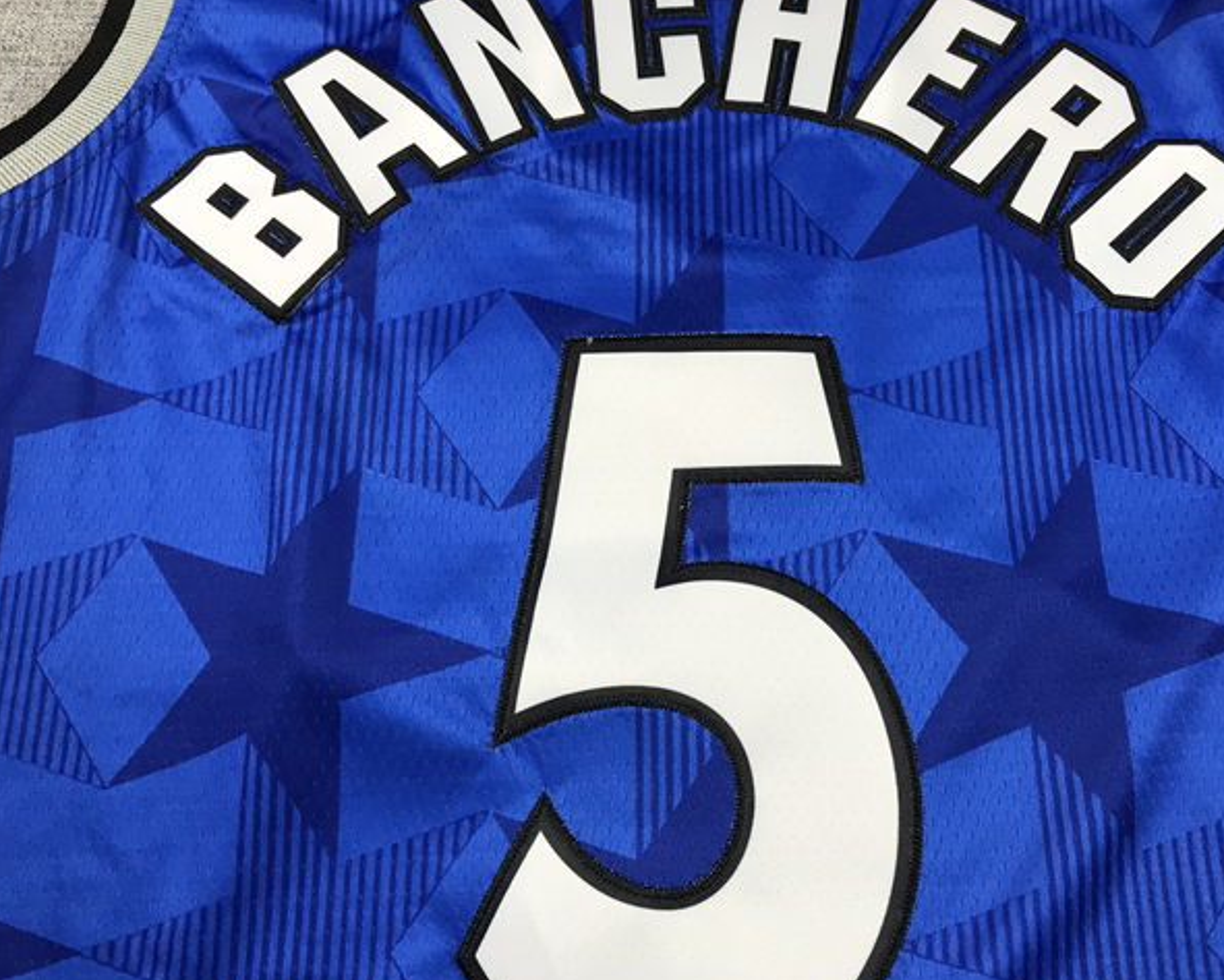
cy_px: 537
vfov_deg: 40.1
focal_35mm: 37
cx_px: 710
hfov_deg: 48.9
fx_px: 1341
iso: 32
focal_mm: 3.99
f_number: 1.8
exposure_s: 1/100
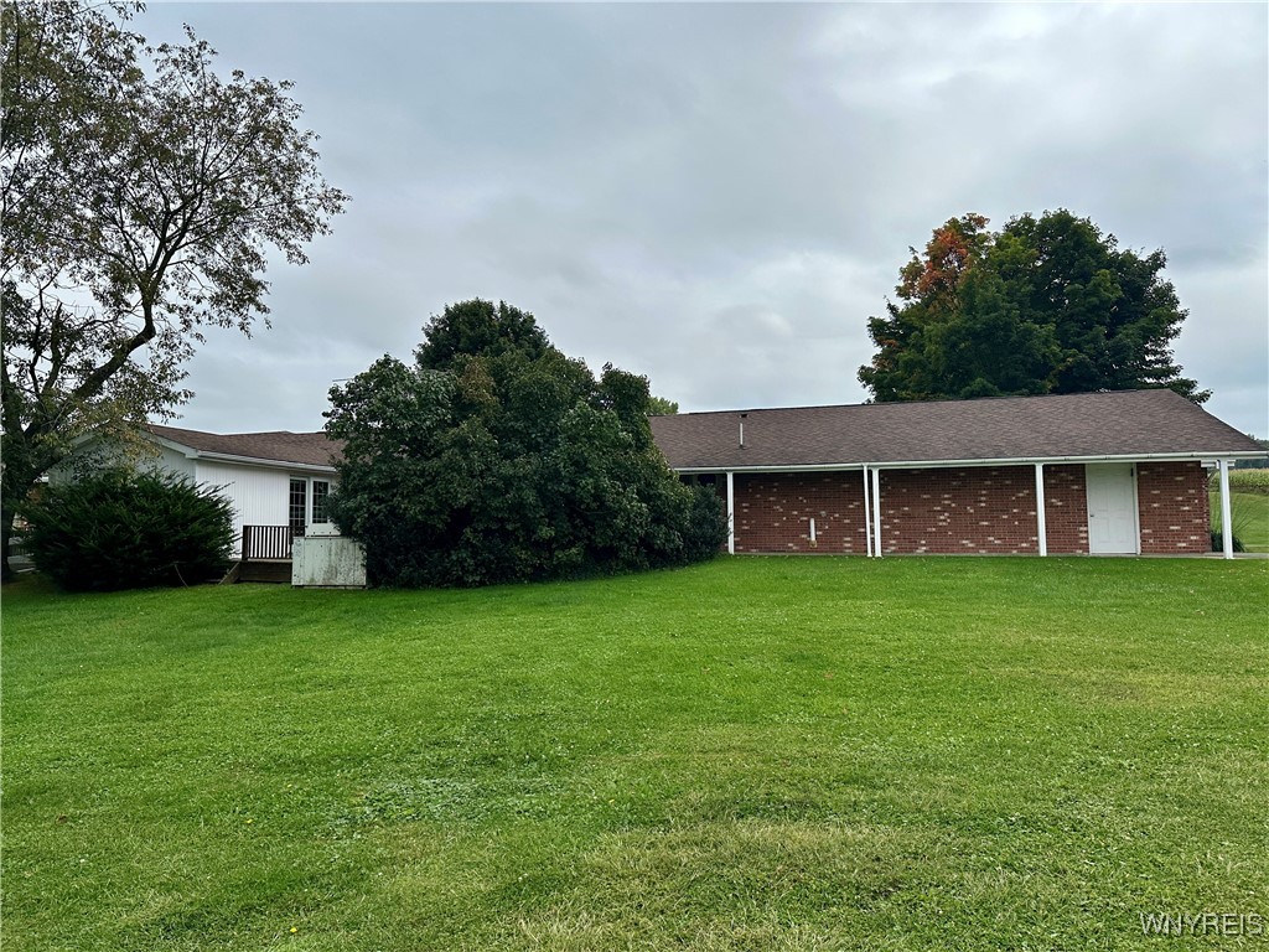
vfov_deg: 56.8
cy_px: 476
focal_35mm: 24
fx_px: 880
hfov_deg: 71.6
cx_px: 634
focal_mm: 6.86
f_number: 1.78
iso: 80
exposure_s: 1/10753
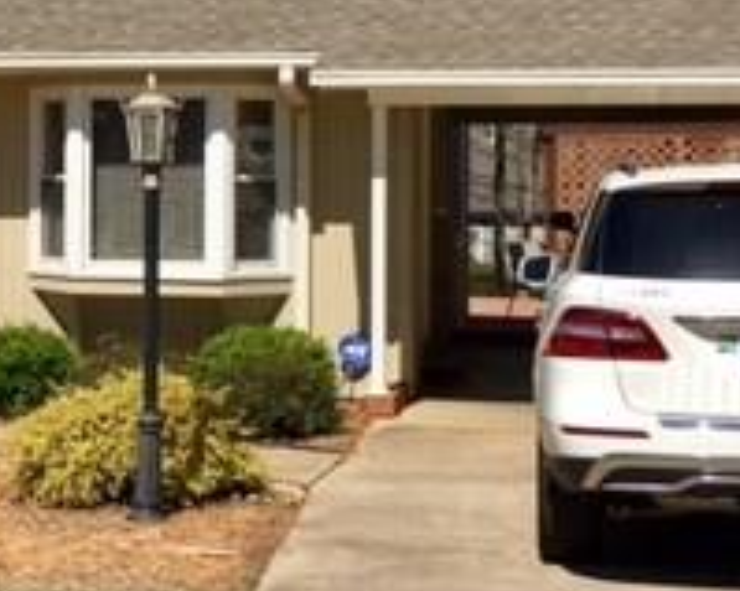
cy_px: 149
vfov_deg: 16.8
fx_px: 1992
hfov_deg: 20.2
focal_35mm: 91
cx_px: -52
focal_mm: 4.15
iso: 25
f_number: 2.2
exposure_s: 1/2198
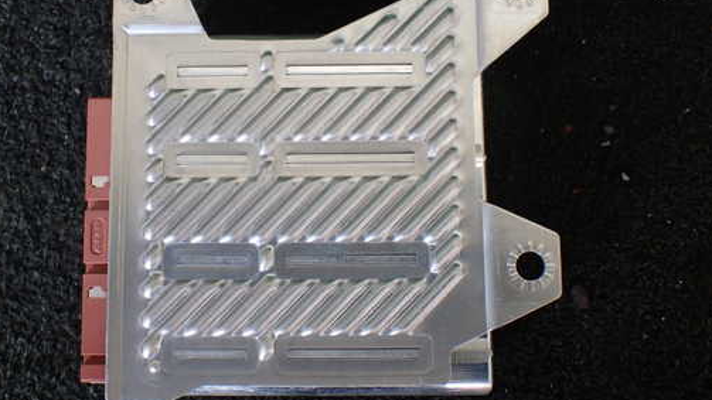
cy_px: 151
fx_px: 736
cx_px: 296
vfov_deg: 30.3
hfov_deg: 51.4
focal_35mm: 39
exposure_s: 1/125
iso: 160
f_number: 2.3
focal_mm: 5.4
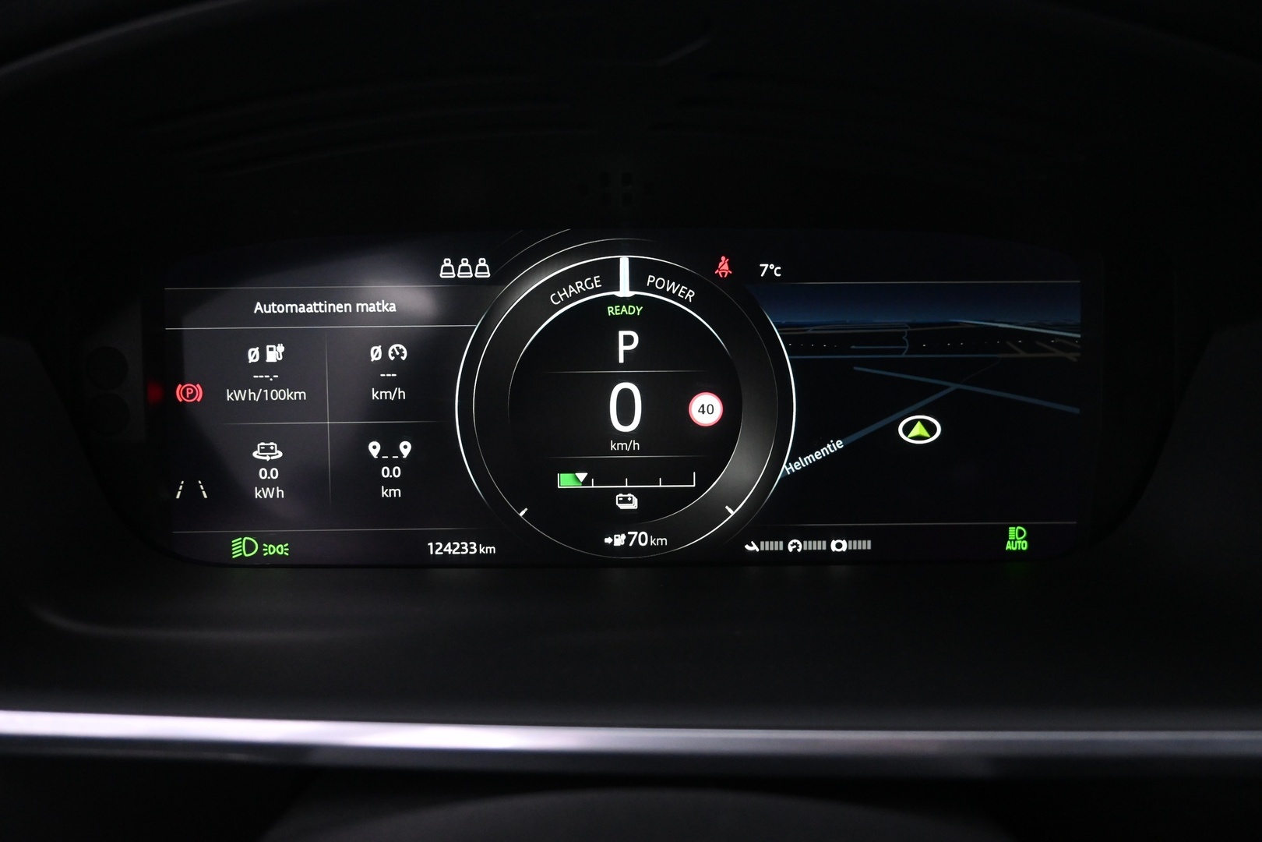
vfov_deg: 53.1
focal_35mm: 24
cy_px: 421
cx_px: 631
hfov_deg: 73.7
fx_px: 841
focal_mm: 16
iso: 2200
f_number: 3.5
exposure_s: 1/25
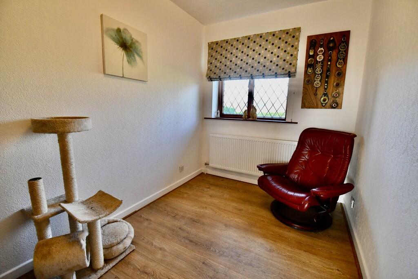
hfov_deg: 100.4
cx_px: 209
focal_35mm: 15
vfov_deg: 77.3
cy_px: 140
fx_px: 174
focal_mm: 10
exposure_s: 1/125
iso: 1600
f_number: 5.6
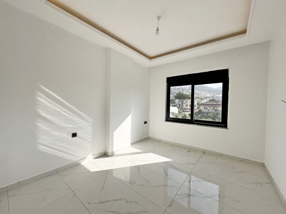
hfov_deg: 102.1
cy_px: 107
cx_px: 143
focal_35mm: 14
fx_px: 116
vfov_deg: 85.7
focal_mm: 2.22
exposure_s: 1/1182
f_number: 2.2
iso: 40
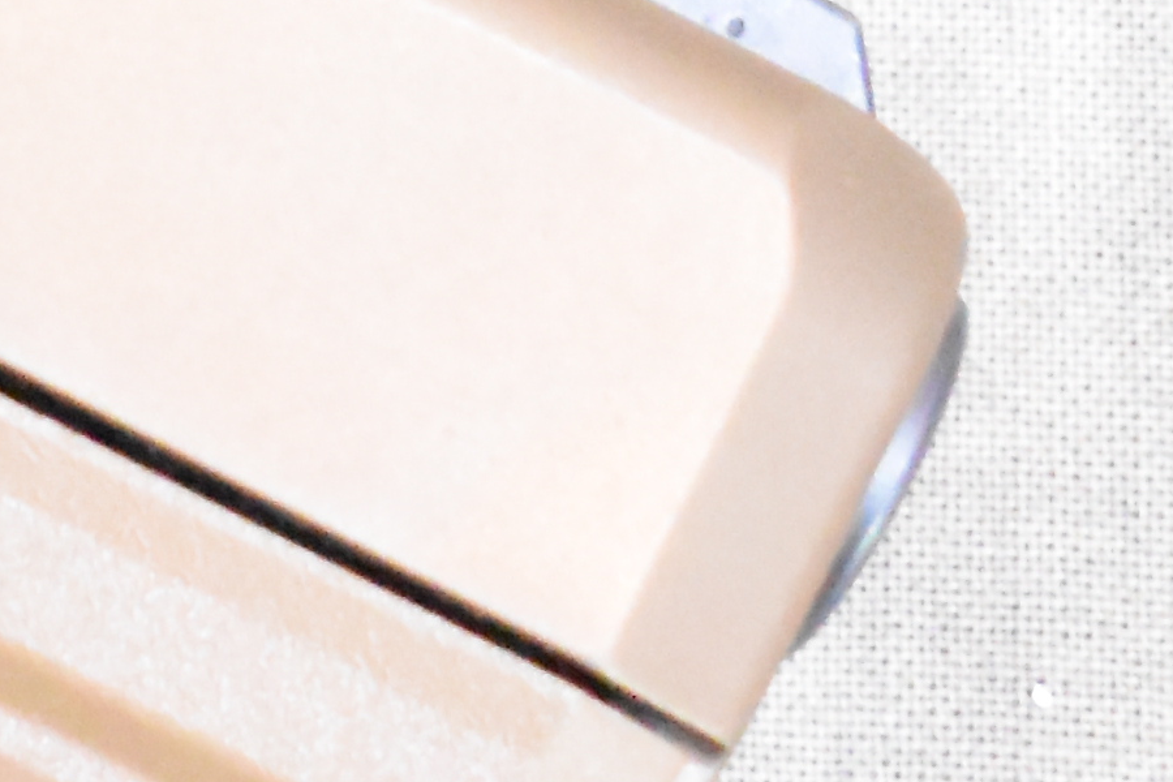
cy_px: -185
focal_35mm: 400
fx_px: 13032
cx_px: -2332
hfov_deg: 4.9
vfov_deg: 3.4
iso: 10000
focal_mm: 40
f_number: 5
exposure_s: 1/125
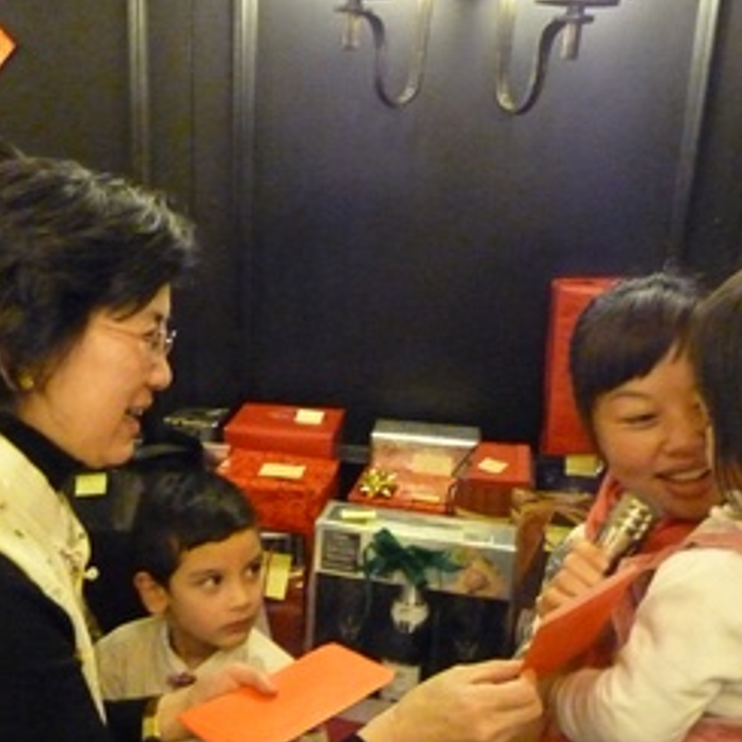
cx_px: 279
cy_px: 430
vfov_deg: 42.7
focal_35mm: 39
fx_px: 946
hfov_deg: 42.5
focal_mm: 4.8
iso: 1600
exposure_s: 1/30
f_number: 2.8
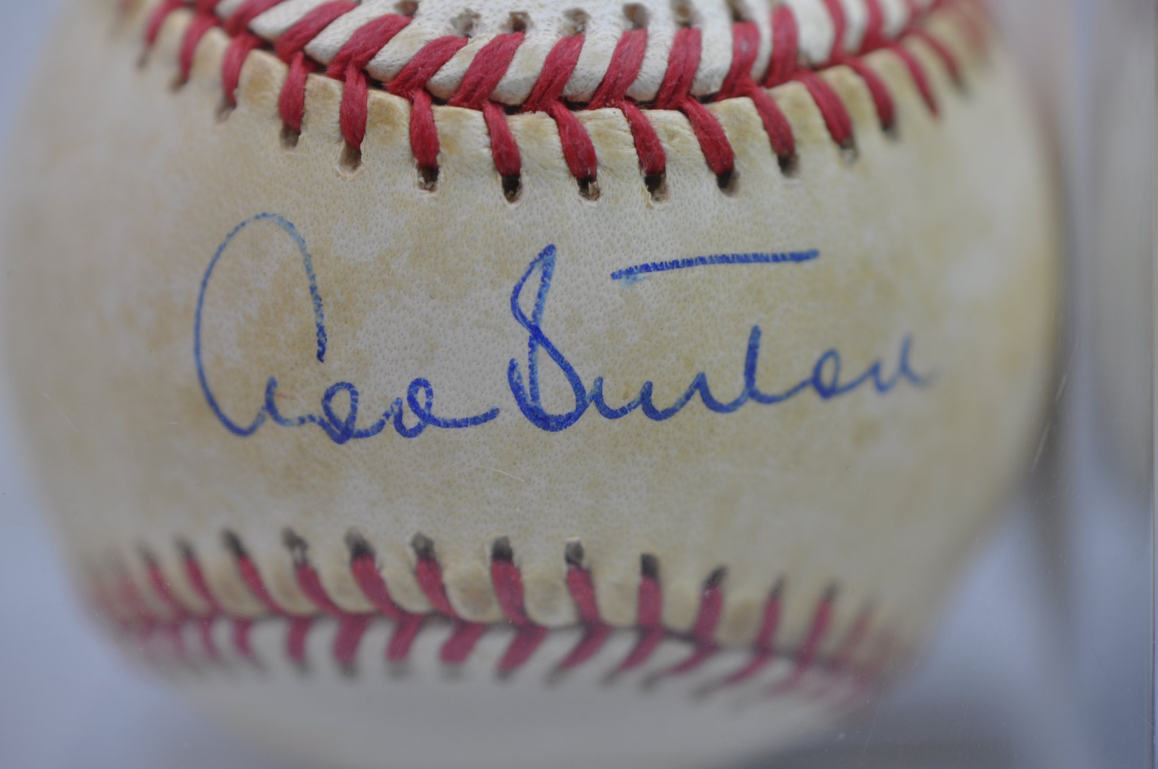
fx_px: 1928
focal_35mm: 60
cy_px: 384
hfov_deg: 33.4
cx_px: 579
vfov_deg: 22.6
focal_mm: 40
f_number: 3.3
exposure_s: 1/40
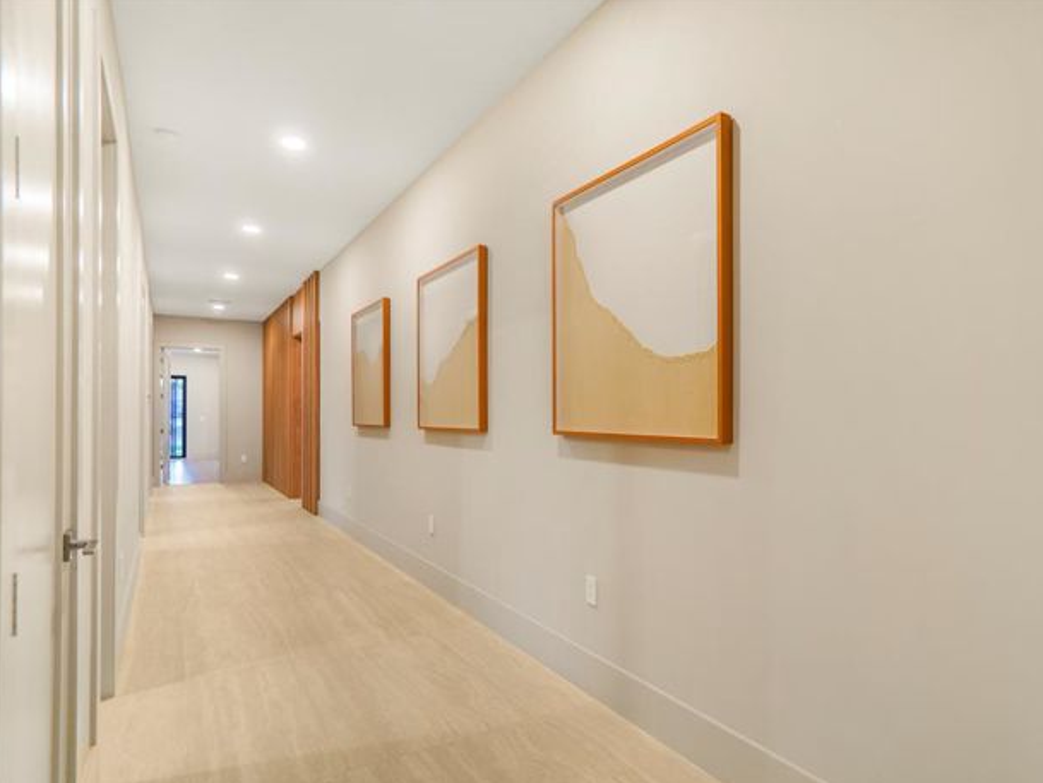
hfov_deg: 81.5
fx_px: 603
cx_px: 571
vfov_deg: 66.0
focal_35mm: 20
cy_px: 397
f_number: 2.8
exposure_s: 1/60
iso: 100
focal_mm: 12
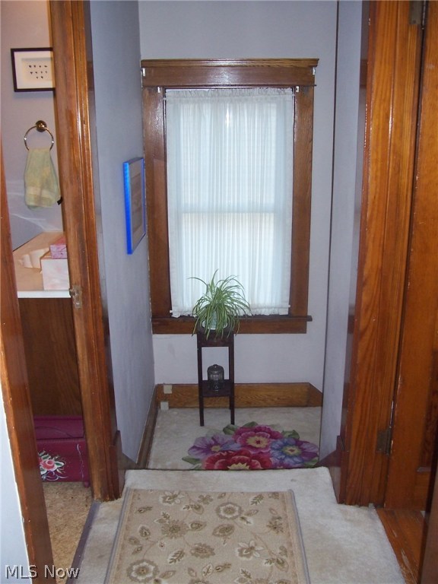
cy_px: 292
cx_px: 219
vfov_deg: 54.0
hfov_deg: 41.8
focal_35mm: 34
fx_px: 574
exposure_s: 1/60
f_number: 2.7
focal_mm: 5.6
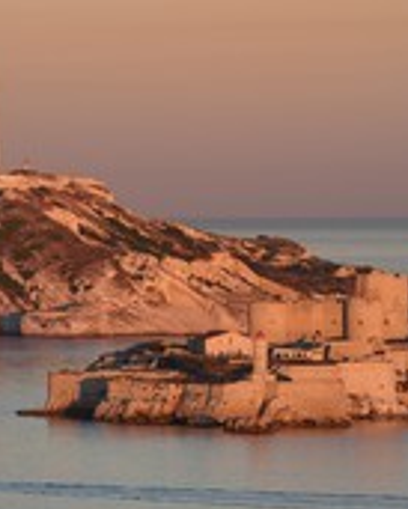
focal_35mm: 461
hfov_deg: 3.4
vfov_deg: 4.2
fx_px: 6952
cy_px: 366
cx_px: -21
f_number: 7.1
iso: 200
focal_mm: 200
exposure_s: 1/200
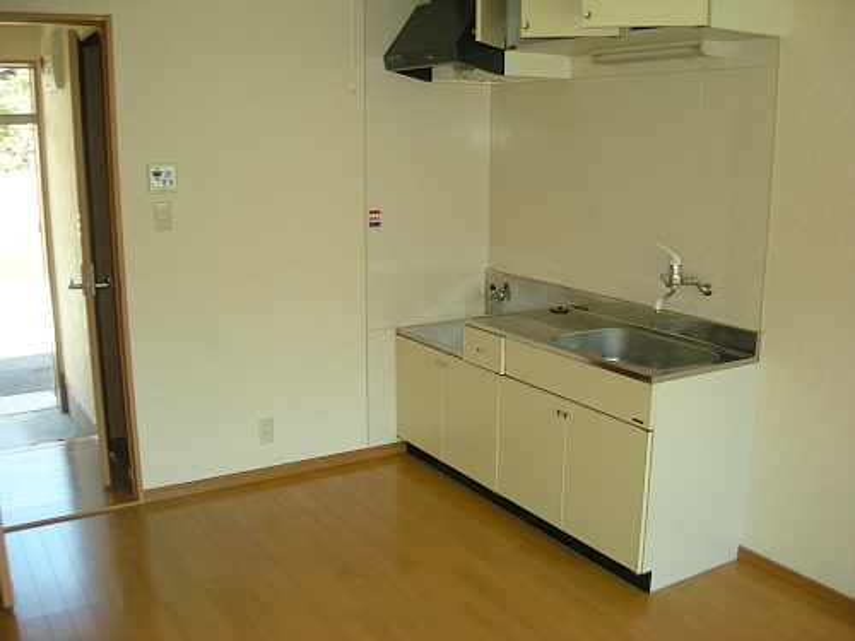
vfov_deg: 40.7
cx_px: 428
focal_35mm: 35
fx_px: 864
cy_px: 320
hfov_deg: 52.6
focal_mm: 5.7
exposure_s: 1/47
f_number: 2.8
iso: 64
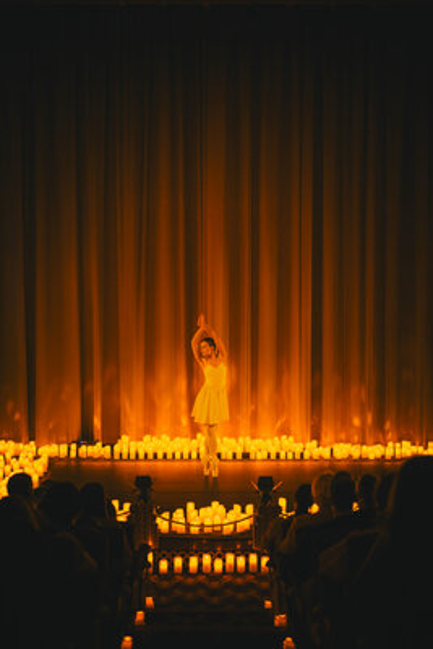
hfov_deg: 24.6
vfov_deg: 36.2
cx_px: 216
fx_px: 991
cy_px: 324
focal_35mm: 55
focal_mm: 55
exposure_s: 1/100
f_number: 1.8
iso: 1000
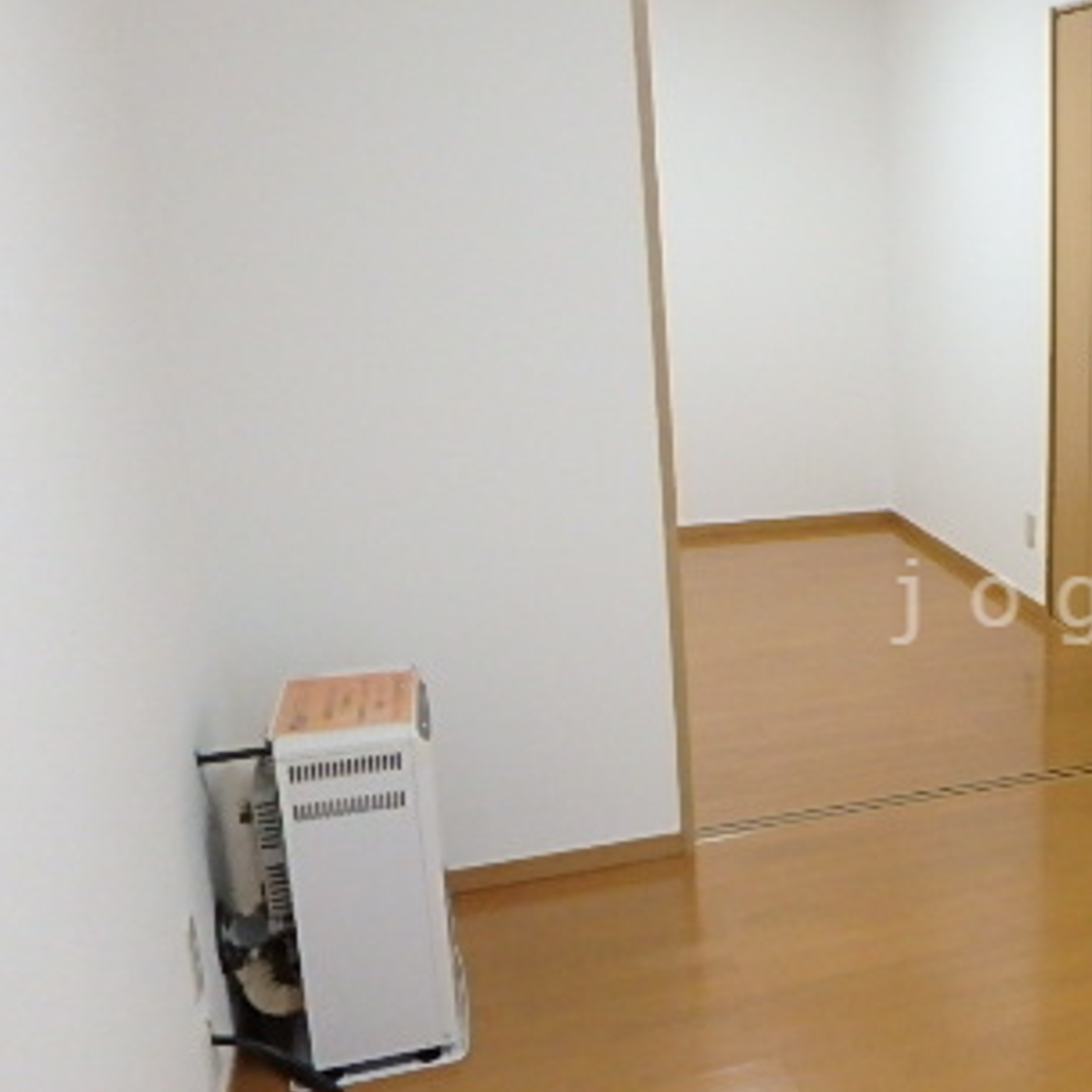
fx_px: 1392
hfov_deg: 37.4
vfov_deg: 42.8
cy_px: 601
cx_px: 1135
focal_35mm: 39
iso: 800
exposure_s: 1/30
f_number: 3.5
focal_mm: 3.7
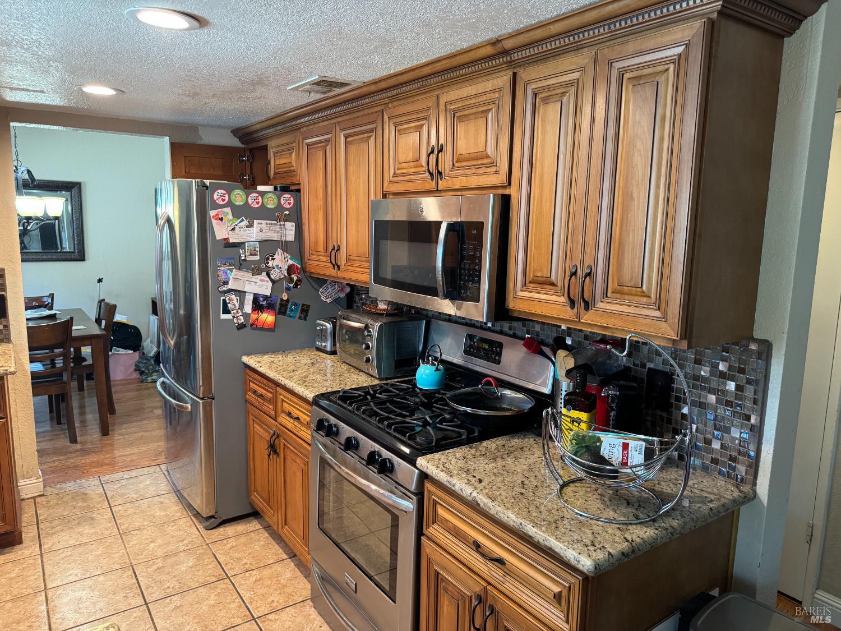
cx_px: 420
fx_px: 583
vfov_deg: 56.8
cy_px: 316
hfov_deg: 71.6
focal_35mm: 24
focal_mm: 6.76
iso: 320
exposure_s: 1/60
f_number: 1.78
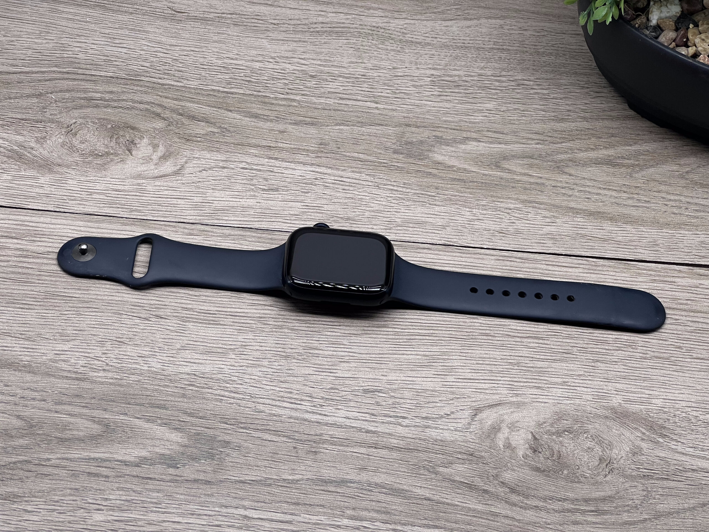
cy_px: 266
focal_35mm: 77
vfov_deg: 19.1
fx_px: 1577
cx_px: 354
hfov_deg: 25.3
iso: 50
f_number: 2.8
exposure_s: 1/100
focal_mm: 9
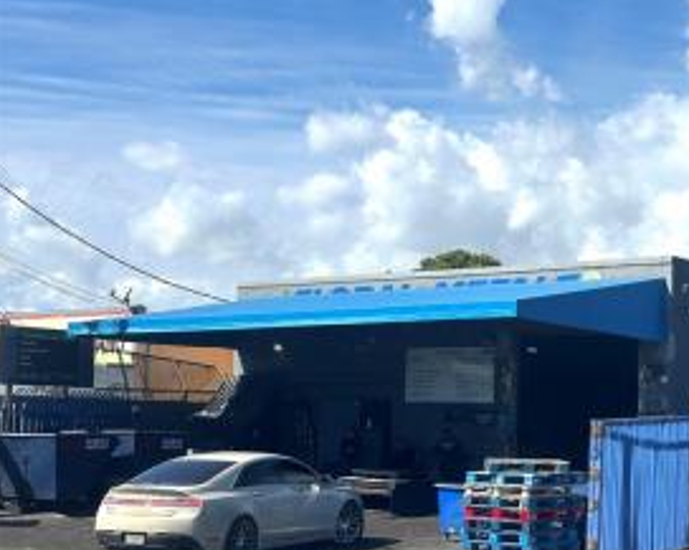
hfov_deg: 27.3
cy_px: 238
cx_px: 496
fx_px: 1406
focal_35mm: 69
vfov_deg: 22.1
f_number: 1.78
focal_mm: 6.86
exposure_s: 1/6623
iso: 64
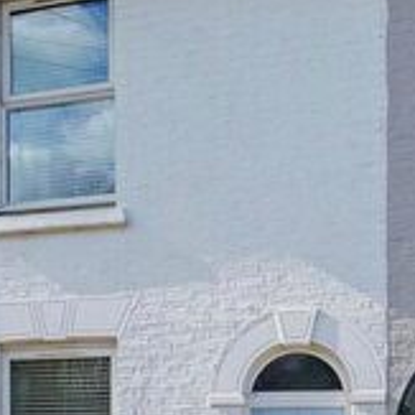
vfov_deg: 32.8
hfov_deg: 33.1
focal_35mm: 51
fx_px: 692
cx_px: 143
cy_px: 307
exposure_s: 1/500
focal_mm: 14
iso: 400
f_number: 8
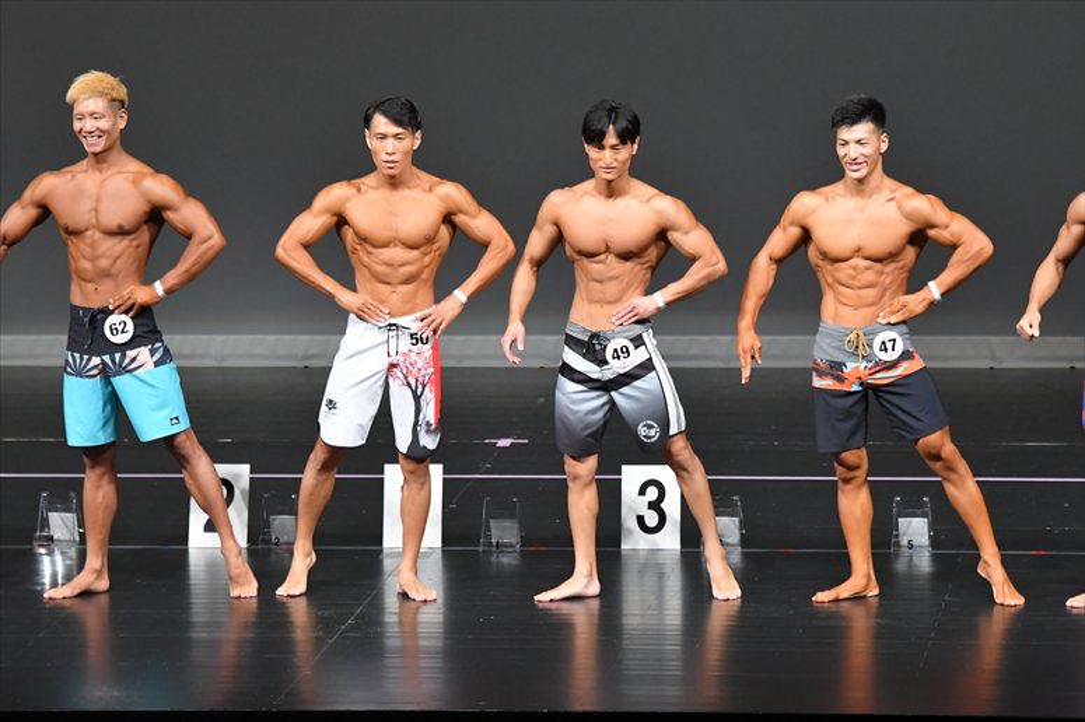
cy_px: 361
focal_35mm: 255
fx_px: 7682
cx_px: 542
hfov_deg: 8.1
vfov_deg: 5.4
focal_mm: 170
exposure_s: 1/400
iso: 4000
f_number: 5.6
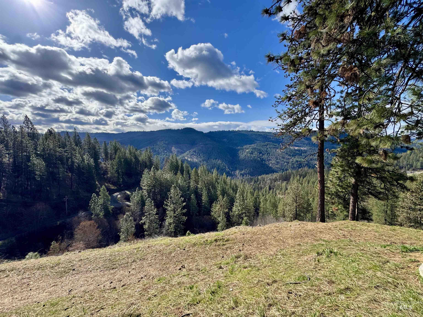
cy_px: 158
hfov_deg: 102.1
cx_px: 212
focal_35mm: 14
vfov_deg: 85.7
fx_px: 171
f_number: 2.2
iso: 50
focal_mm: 2.22
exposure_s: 1/1976
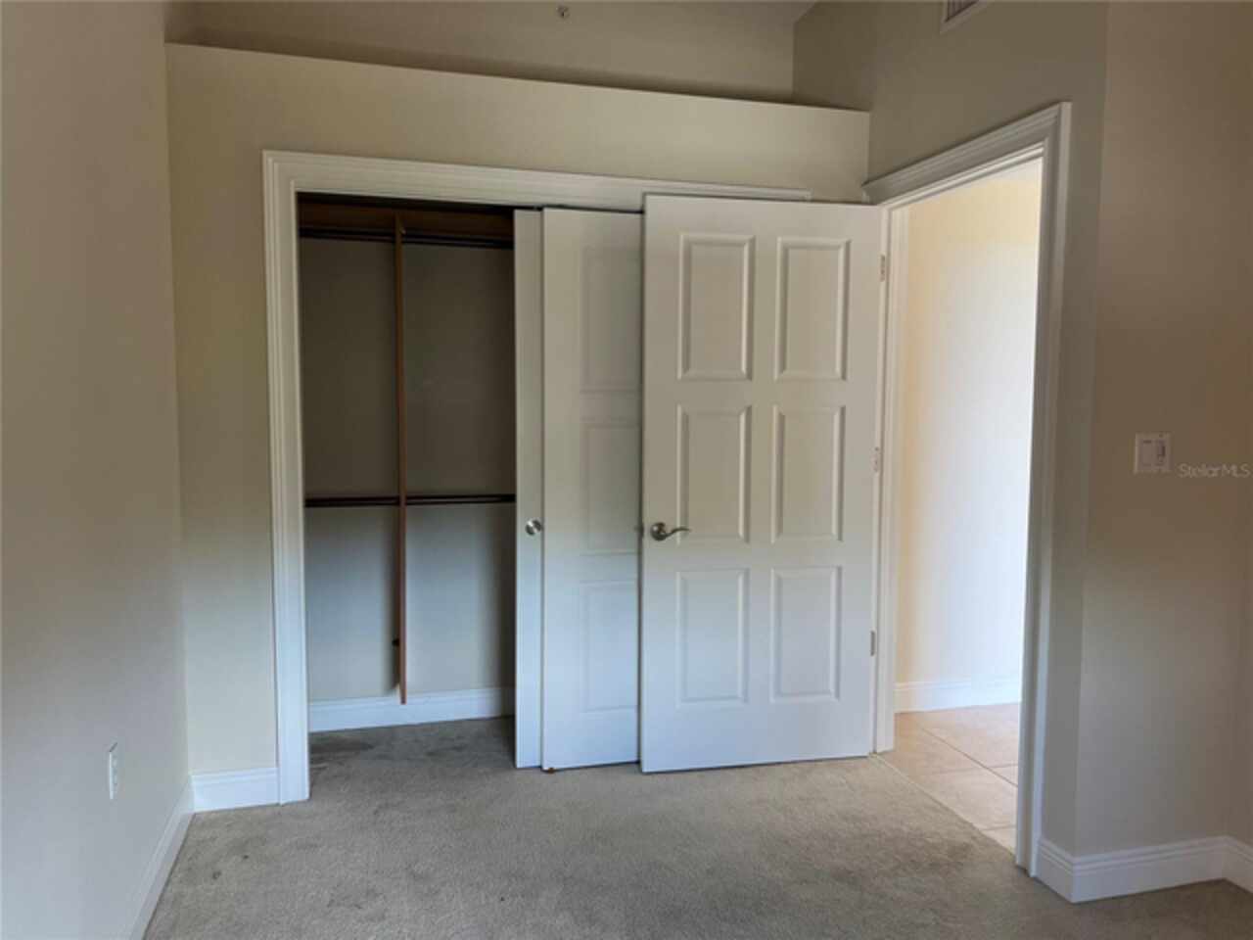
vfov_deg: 53.1
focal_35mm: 26
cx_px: 626
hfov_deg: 67.3
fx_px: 941
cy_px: 470
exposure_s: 1/116
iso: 125
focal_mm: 5.7
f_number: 1.5
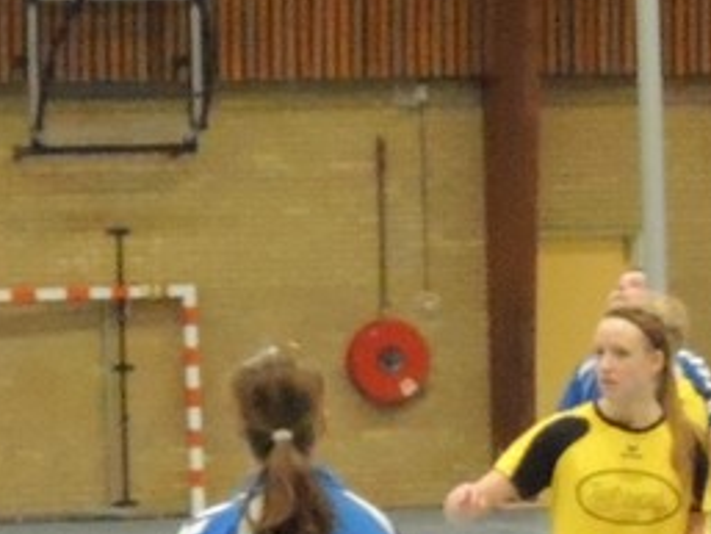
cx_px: -89
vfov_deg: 7.5
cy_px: 310
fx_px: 4089
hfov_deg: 9.8
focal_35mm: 199
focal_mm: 8.9
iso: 3200
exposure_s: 1/100
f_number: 3.6
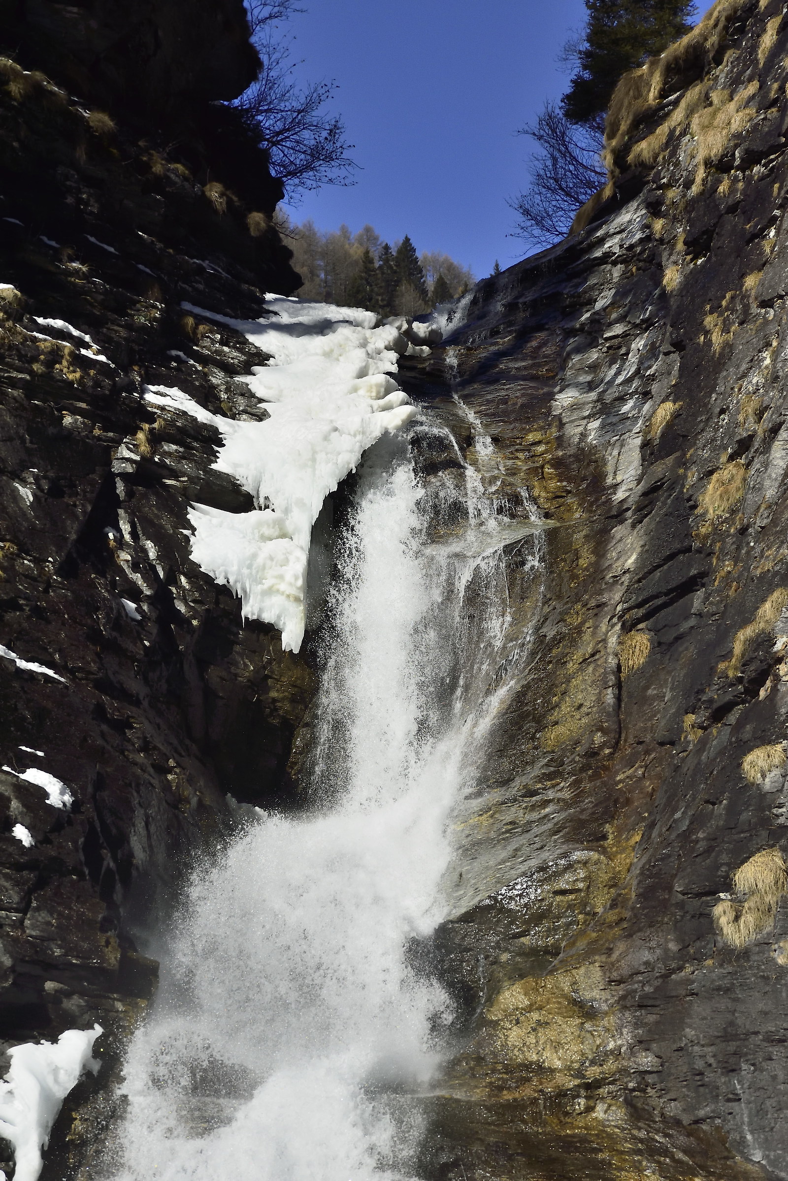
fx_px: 3940
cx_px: 394
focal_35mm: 120
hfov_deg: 11.4
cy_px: 590
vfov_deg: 17.1
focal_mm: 80
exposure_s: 1/2000
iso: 1100
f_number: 7.1
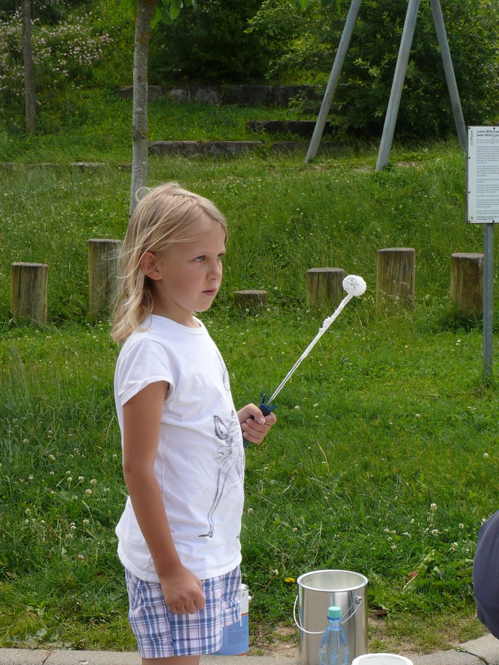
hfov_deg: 19.6
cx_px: 250
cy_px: 332
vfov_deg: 26.0
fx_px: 1442
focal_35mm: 75
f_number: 5.6
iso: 100
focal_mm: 12.5
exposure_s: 1/200
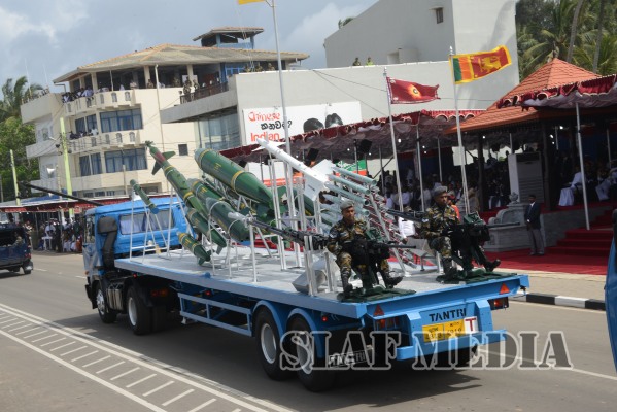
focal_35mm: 65
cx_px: 308
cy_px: 206
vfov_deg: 20.9
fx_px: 1115
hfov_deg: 30.9
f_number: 18
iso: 400
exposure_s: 1/200
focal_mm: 65
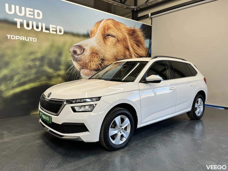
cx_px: 114
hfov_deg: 67.3
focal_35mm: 26
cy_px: 86
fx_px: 171
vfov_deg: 53.1
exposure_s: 1/122
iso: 64
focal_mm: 5.1
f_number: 1.6
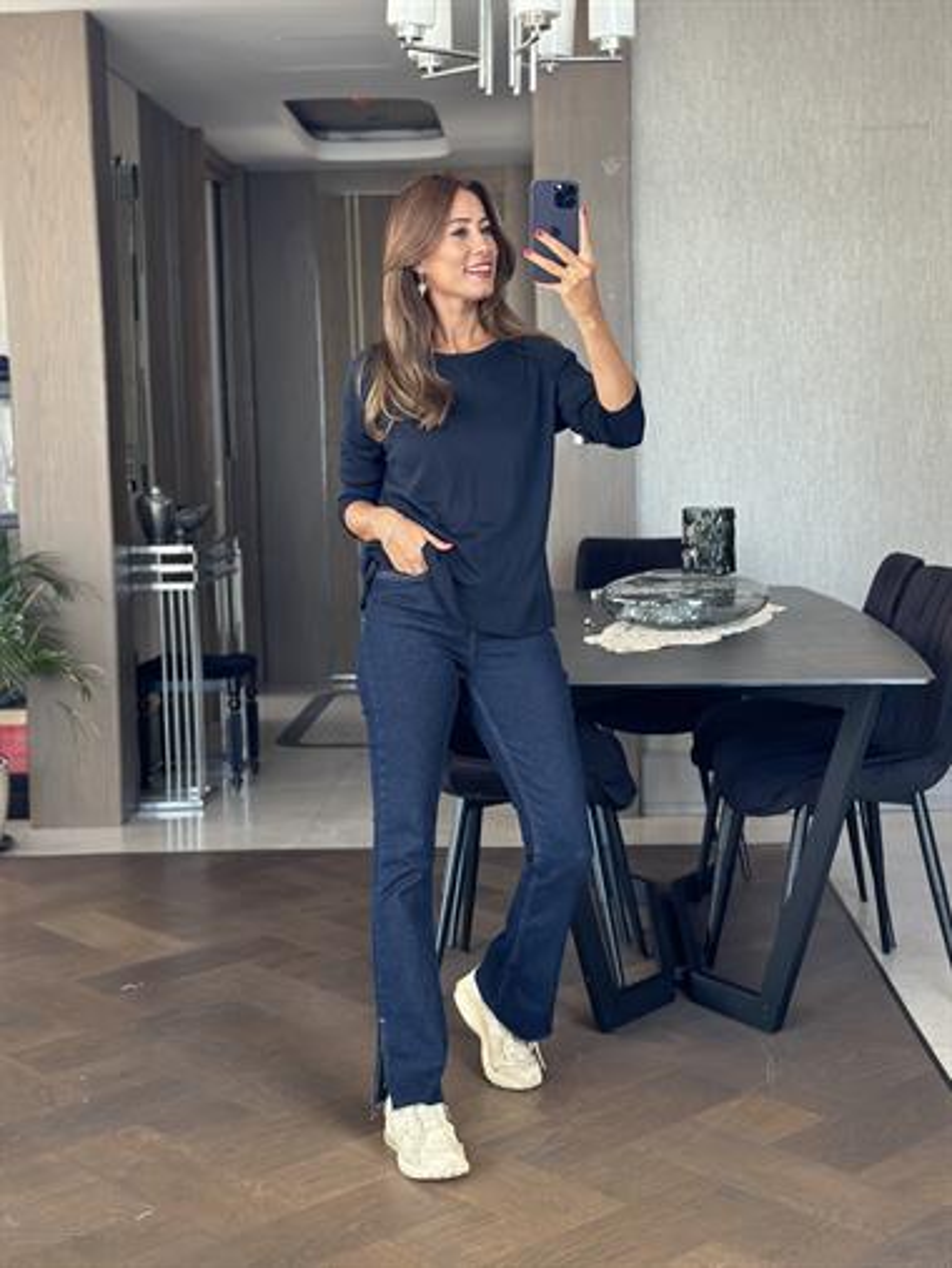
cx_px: 476
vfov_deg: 39.6
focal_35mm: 48
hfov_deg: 30.3
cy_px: 634
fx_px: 1759
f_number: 1.78
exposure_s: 1/68
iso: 125
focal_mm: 6.86
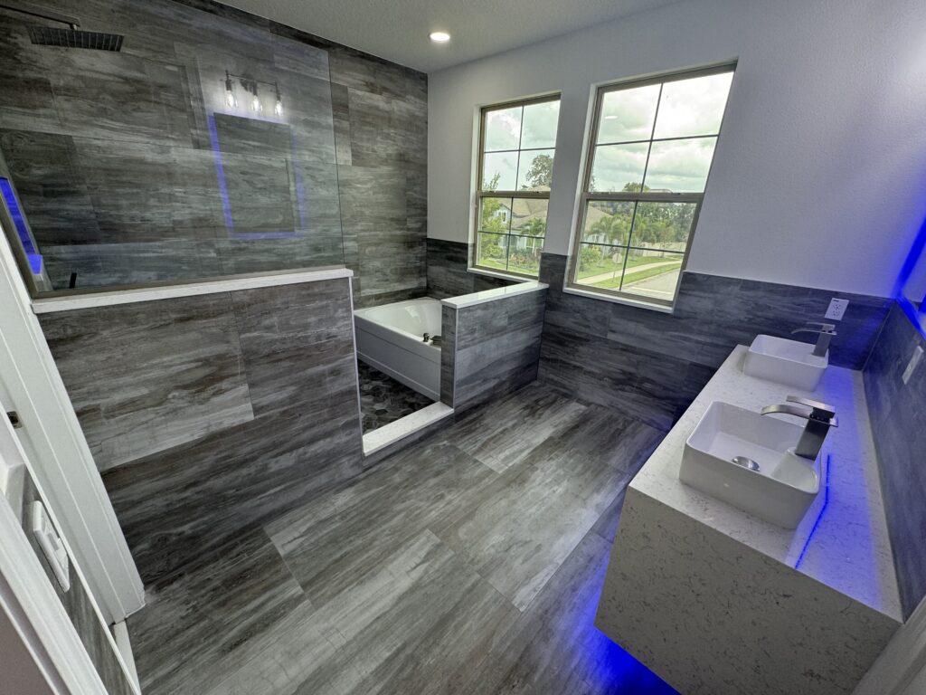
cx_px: 463
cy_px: 348
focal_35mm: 14
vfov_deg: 85.7
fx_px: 375
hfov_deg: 102.1
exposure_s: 1/120
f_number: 2.2
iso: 80
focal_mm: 2.22
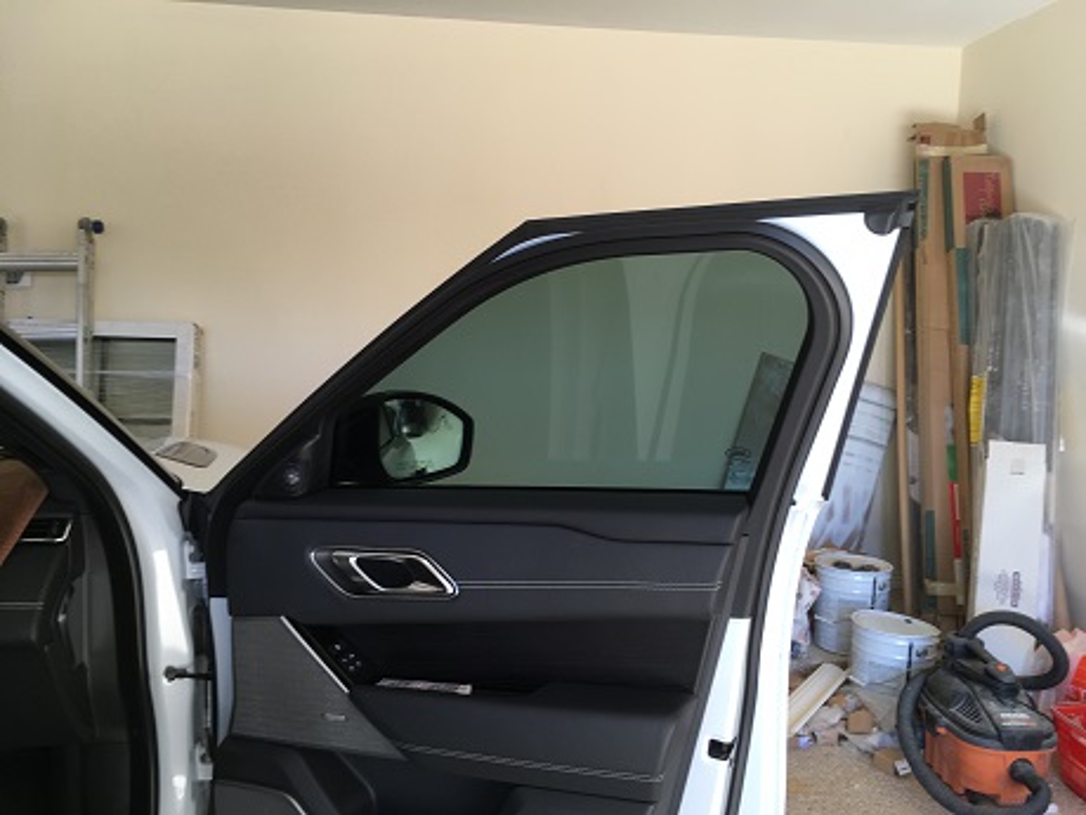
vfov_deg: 48.2
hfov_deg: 61.7
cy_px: 408
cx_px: 543
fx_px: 910
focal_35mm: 29
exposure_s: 1/60
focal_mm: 4.15
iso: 25
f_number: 2.2
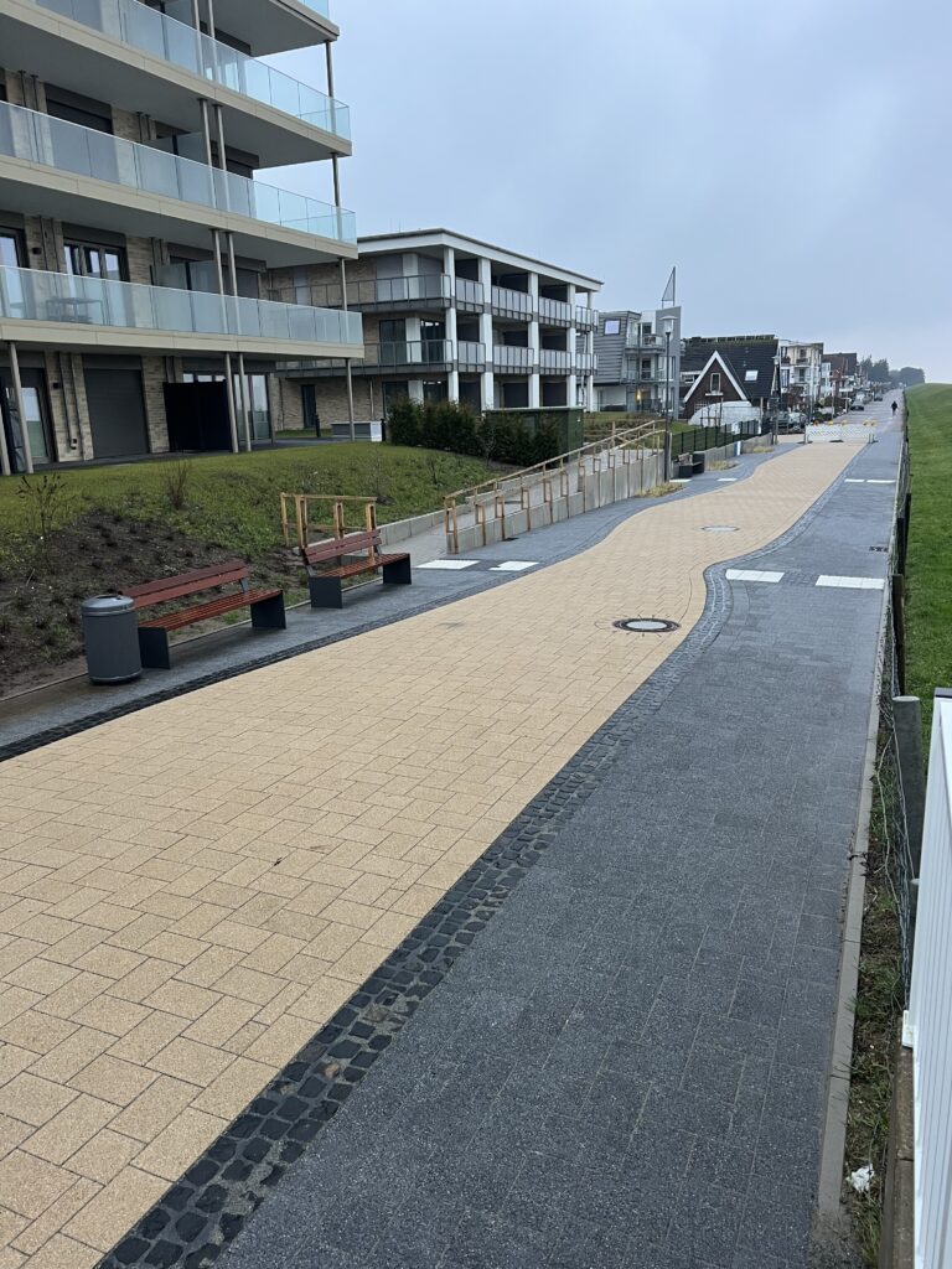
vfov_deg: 67.3
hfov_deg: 53.1
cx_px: 476
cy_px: 634
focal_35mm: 26
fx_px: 953
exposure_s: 1/60
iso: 160
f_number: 1.5
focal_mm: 5.7
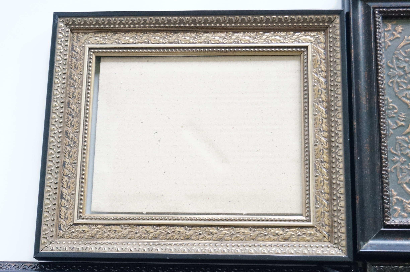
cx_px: 205
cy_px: 136
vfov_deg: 20.1
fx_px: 768
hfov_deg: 29.9
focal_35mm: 68
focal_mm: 45
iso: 2500
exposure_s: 1/80
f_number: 5.6
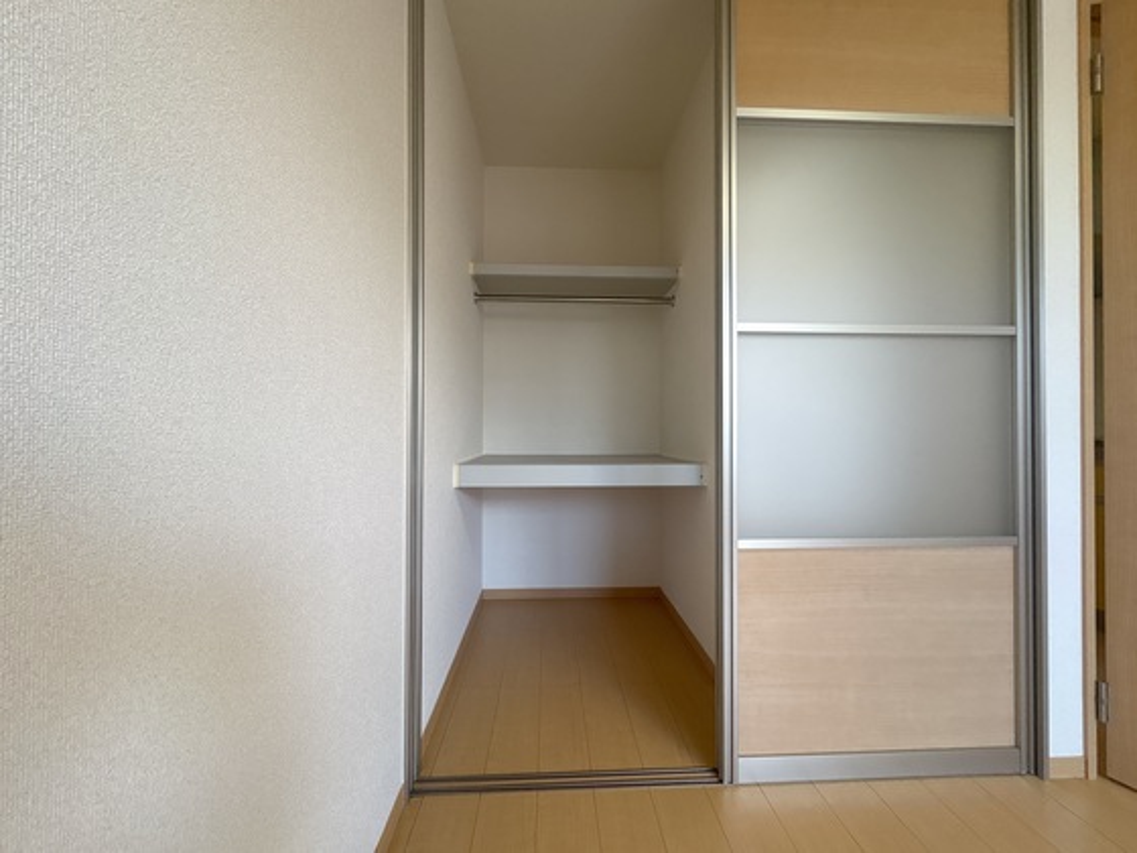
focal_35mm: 14
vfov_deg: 85.7
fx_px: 460
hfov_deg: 102.1
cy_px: 426
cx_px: 568
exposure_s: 1/120
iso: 100
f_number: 2.2
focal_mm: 2.22
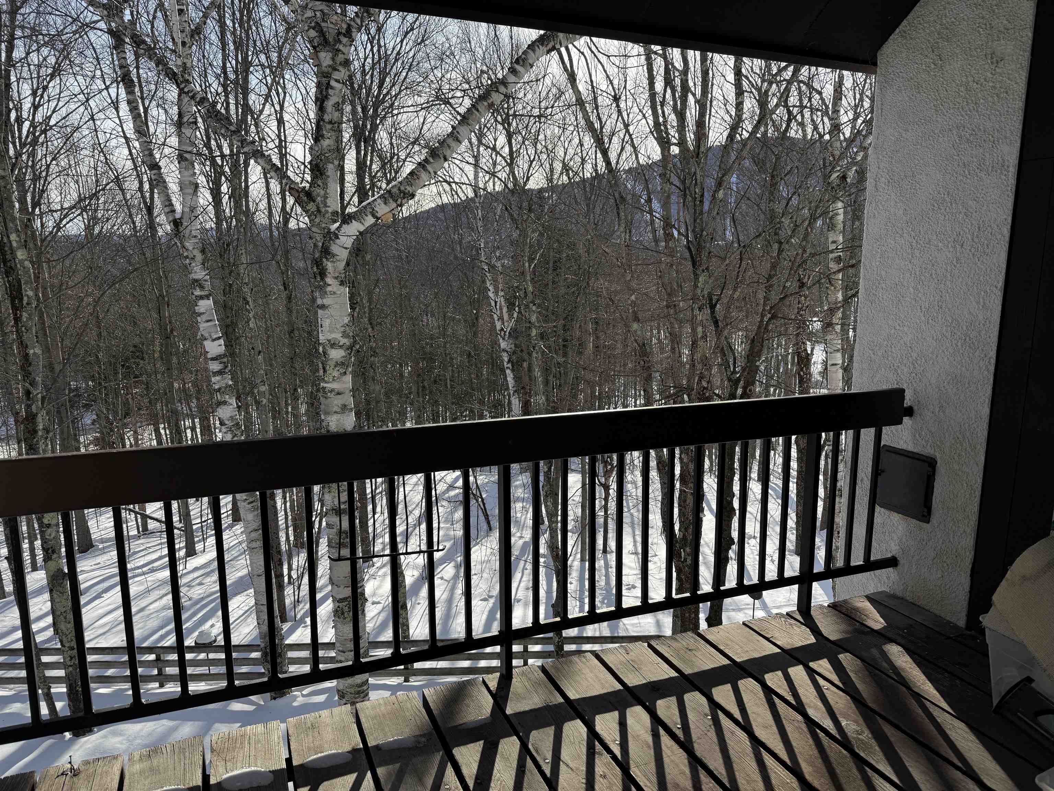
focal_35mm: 24
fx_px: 731
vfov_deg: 56.8
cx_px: 527
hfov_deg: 71.6
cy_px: 396
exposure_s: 1/3584
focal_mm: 6.76
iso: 80
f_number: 1.78
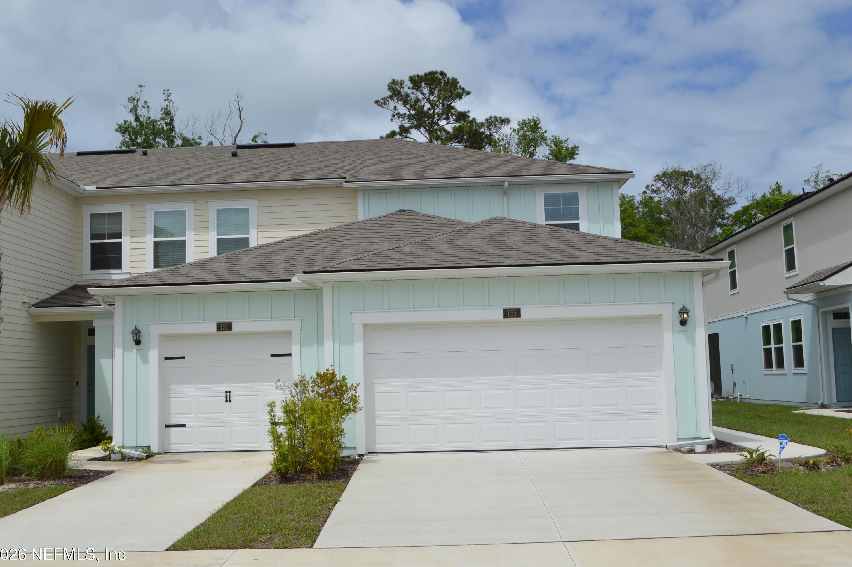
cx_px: 415
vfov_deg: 35.9
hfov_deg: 51.9
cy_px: 289
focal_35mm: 37
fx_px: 875
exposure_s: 1/500
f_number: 9
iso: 100
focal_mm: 24
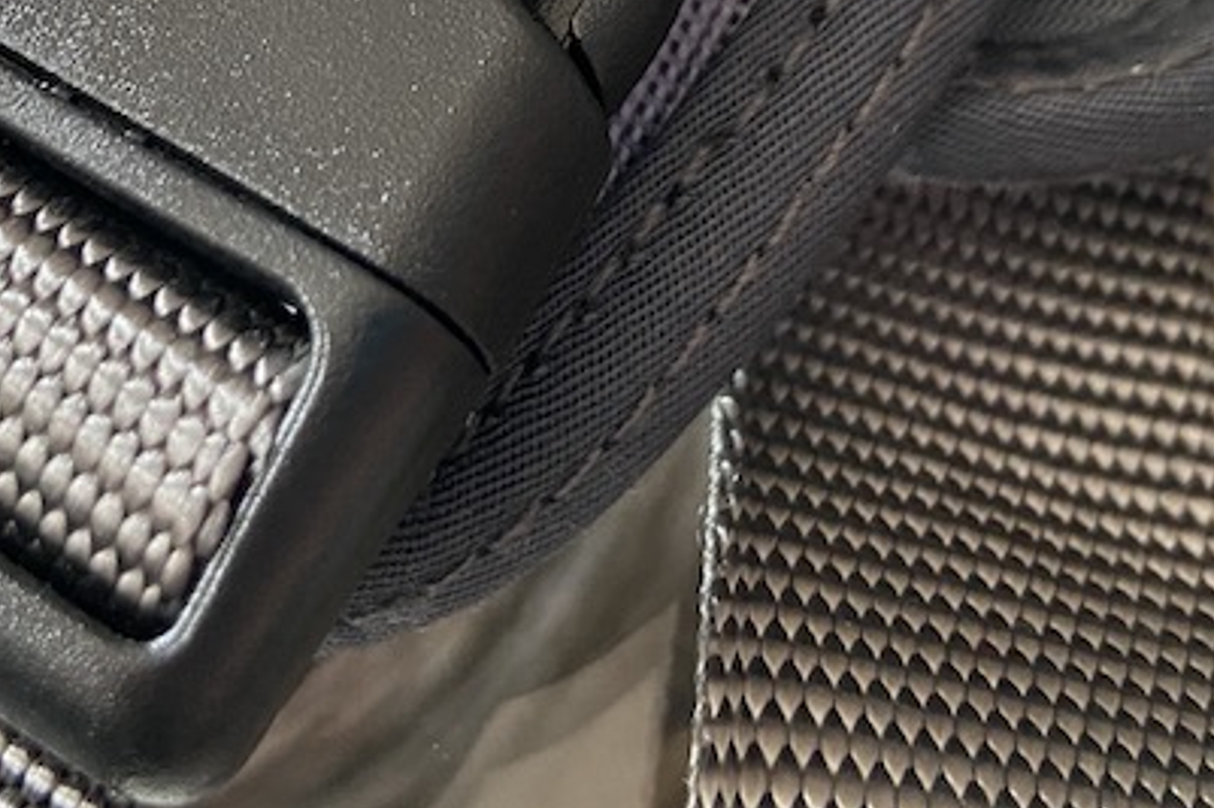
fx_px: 1820
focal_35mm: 54
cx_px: 451
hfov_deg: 36.7
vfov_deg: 23.6
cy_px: -57
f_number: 1.8
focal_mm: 4.25
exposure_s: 1/48
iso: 500
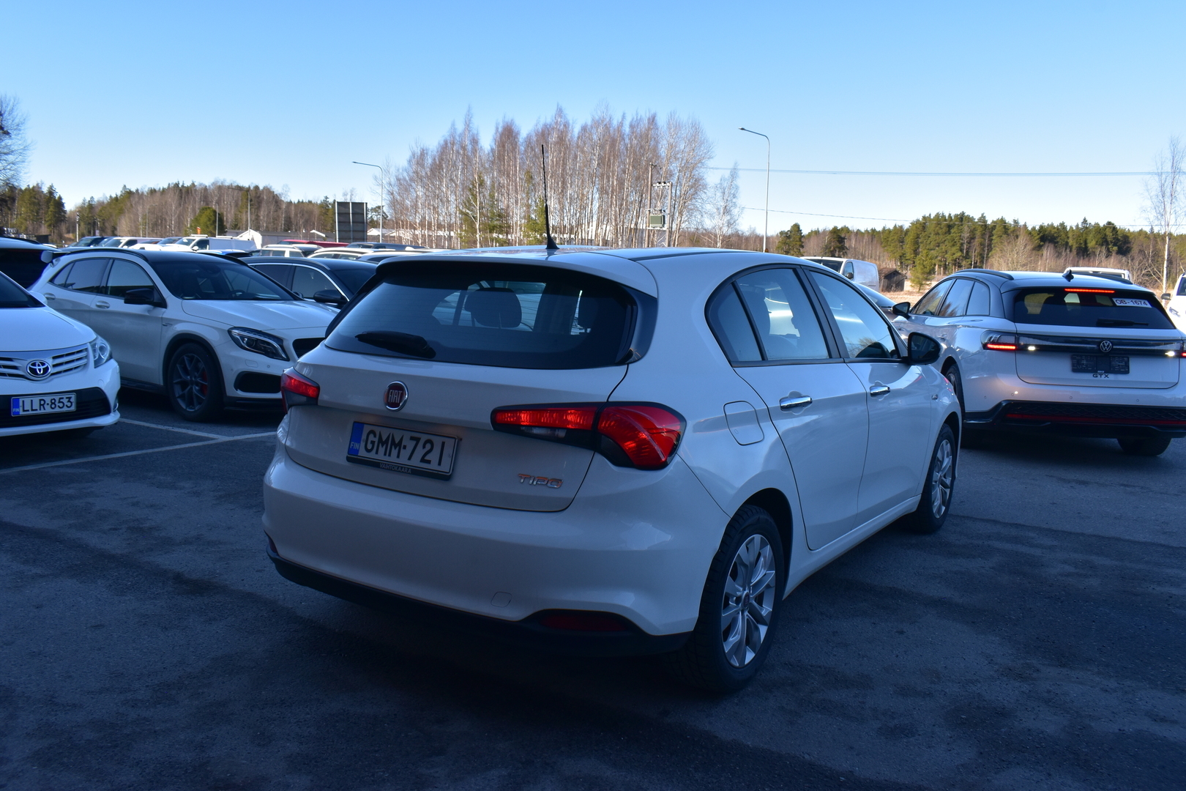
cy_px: 396
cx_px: 593
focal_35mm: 30
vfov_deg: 43.6
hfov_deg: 61.9
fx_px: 988
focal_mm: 20
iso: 400
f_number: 11
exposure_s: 1/350
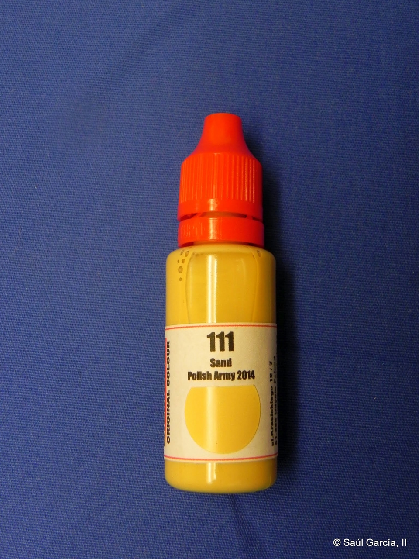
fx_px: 742
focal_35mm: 46
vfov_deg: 41.2
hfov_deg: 31.5
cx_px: 210
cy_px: 280
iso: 400
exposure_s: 1/51.2
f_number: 3.2
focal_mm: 8.2
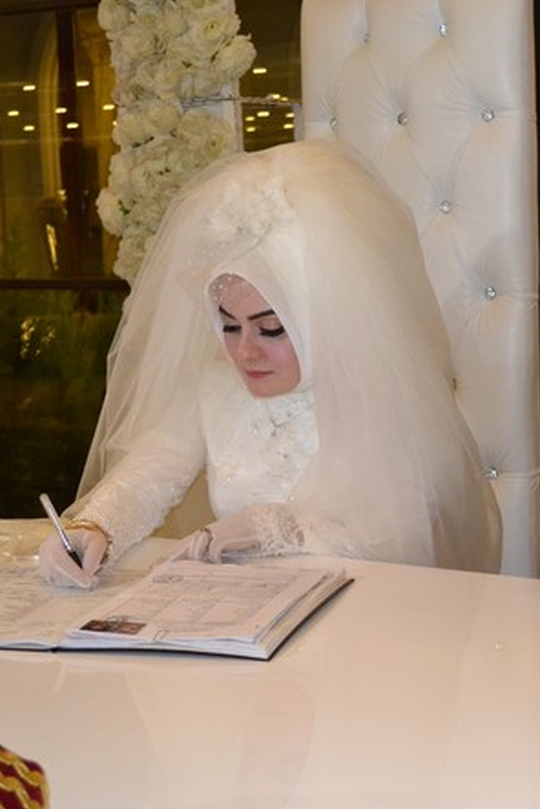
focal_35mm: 66
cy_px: 403
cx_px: 447
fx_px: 1477
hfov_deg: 20.4
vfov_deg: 30.6
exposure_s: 1/60
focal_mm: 29
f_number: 4.5
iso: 3200
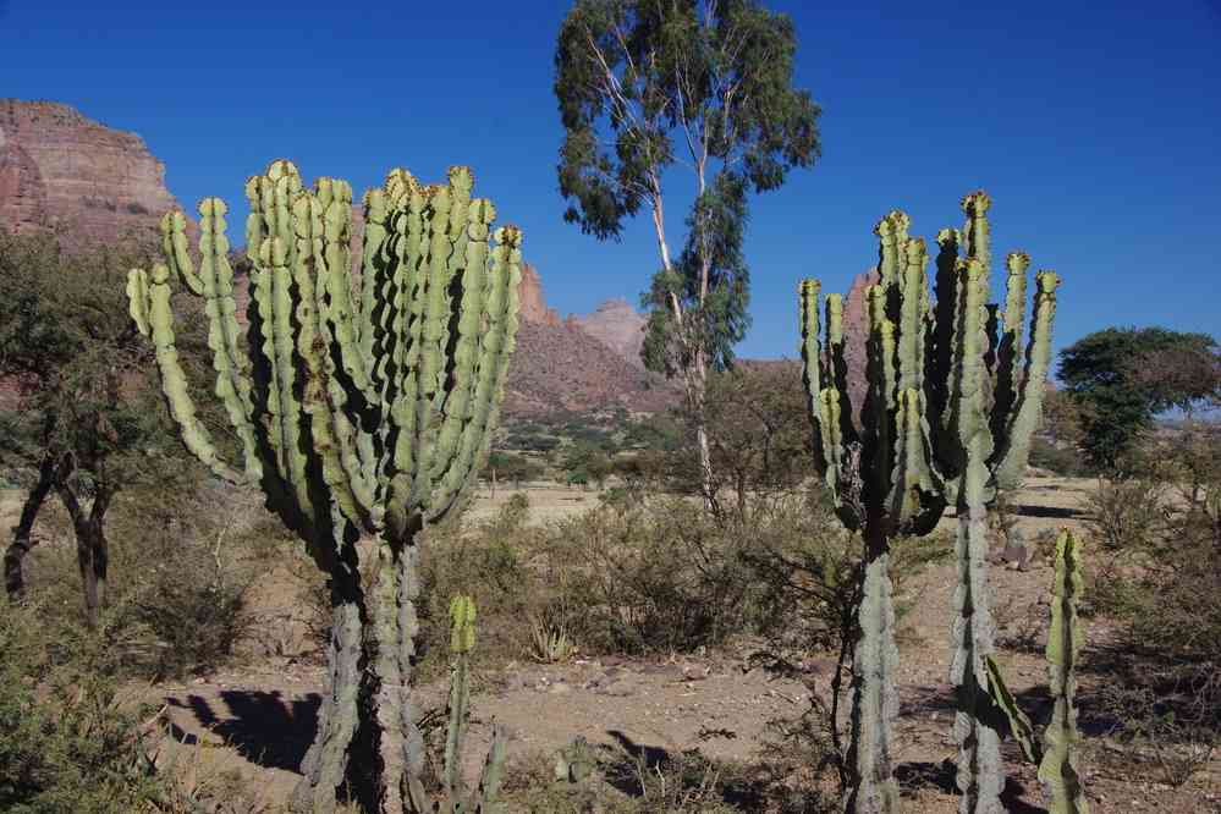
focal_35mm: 49
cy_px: 407
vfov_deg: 27.5
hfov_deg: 40.3
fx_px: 1662
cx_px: 610
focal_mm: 32.5
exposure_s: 1/125
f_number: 11
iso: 200
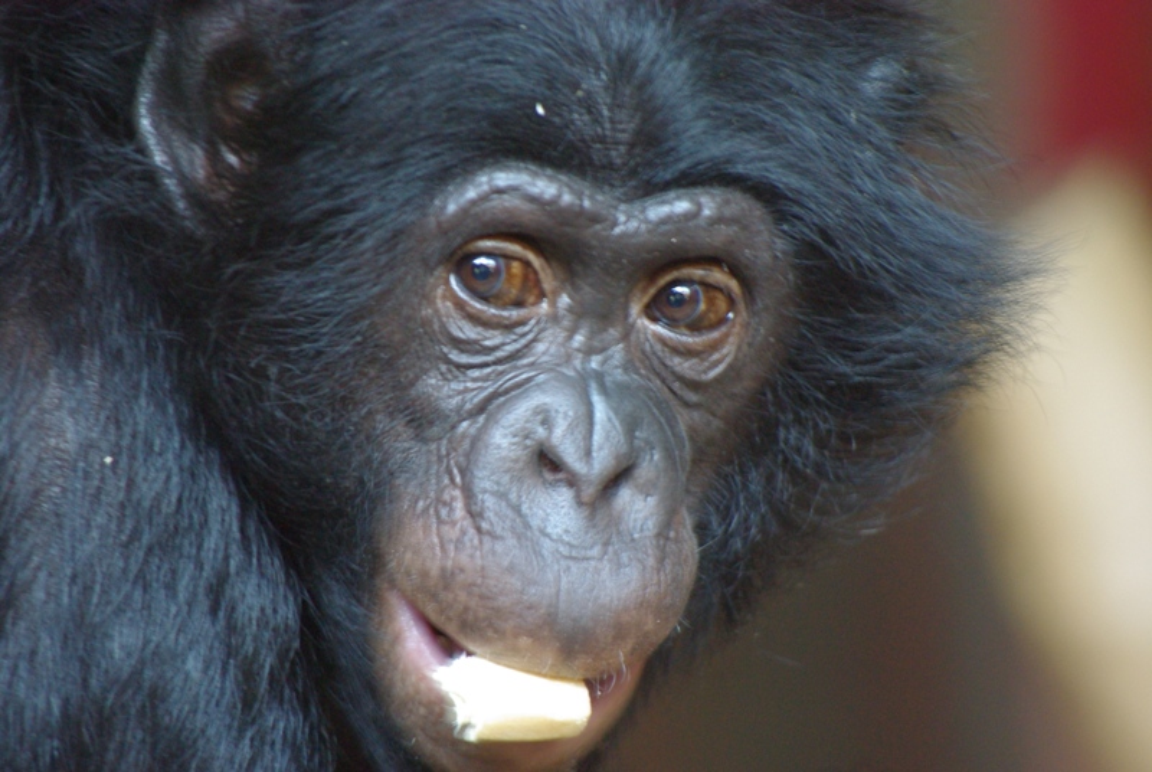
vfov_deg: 3.1
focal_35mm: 450
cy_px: 386
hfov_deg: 4.6
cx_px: 576
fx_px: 14421
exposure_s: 1/8
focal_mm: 300
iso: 800
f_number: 5.8
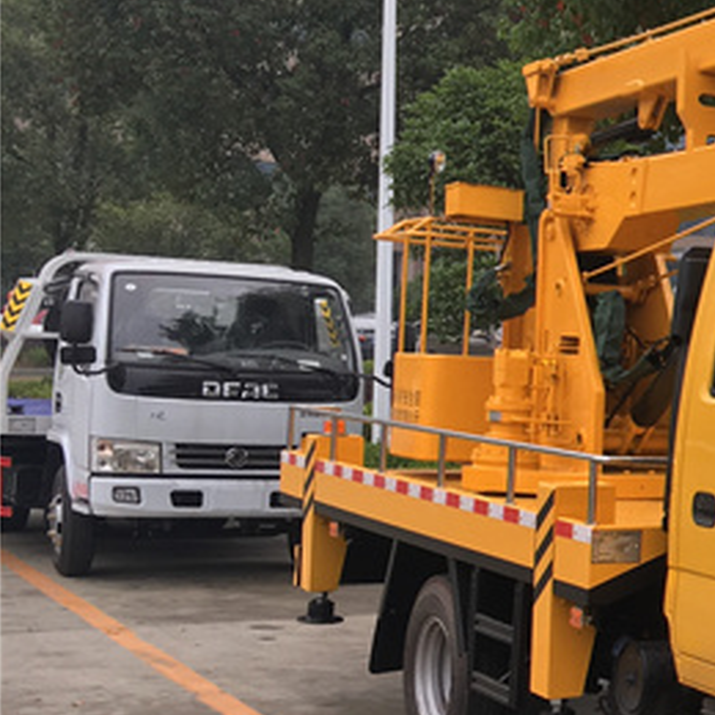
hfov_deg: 19.0
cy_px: 385
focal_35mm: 79
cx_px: 1097
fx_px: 1846
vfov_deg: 21.9
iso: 25
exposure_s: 1/343
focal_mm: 4.15
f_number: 2.2
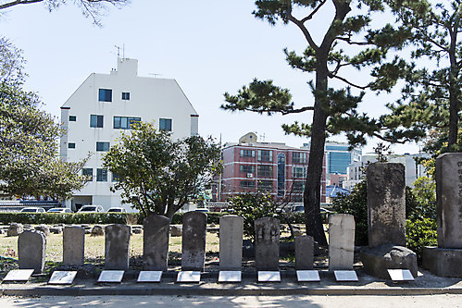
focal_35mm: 36
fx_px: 462
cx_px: 262
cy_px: 182
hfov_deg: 53.0
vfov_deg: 36.8
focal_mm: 30
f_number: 2.8
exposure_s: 1/2000
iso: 250
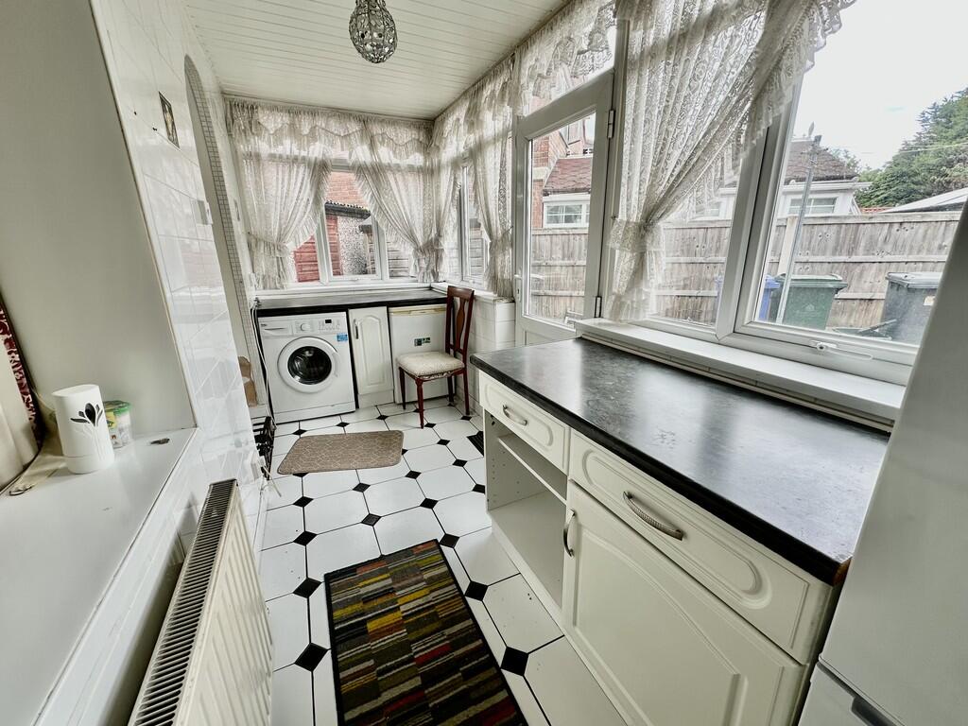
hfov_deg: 102.1
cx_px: 484
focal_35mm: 14
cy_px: 363
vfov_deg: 85.7
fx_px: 391
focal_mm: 2.22
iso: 40
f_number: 2.2
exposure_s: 1/99
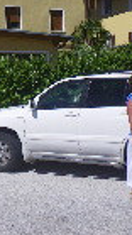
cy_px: 59
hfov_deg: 14.2
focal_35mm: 84
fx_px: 524
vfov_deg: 25.0
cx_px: 7
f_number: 4.2
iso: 50
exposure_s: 1/800
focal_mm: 5
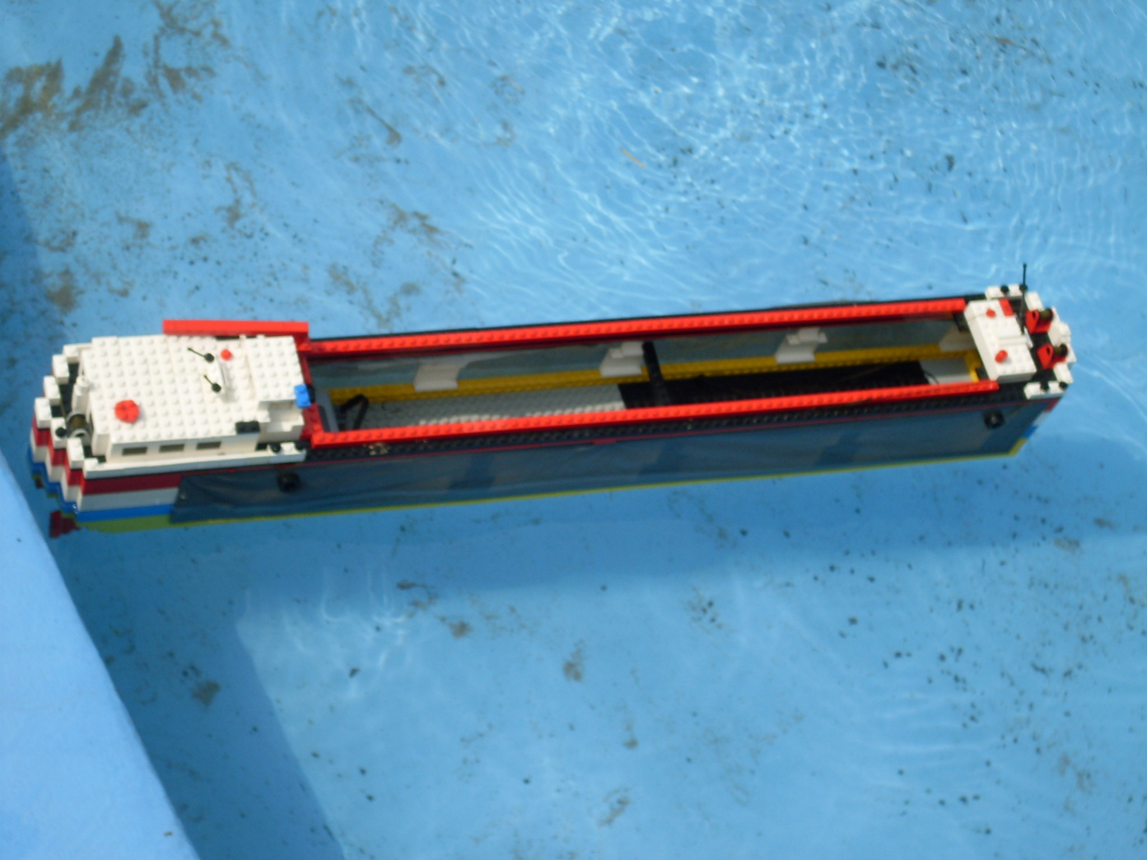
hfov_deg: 24.1
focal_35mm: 81
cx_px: 574
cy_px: 430
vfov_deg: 18.2
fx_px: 2684
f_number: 4
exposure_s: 1/750
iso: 80
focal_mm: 13.5
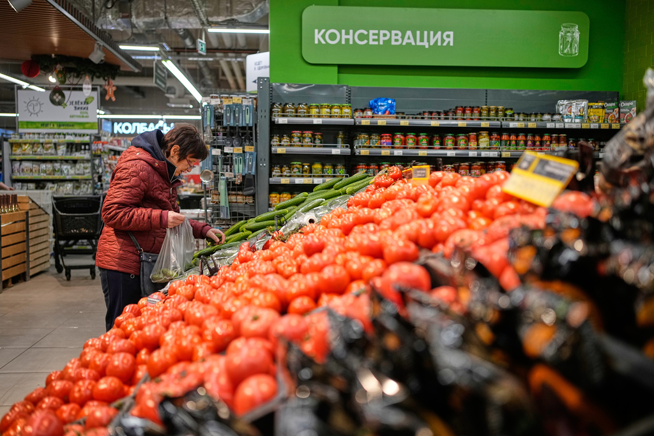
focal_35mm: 35
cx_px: 327
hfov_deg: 54.4
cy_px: 218
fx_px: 636
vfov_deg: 37.9
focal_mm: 35
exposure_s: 1/500
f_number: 2.5
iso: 640
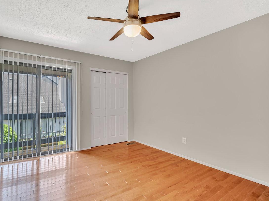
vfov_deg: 71.6
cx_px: 115
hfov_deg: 87.2
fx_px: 140
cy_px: 102
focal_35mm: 18
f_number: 5.6
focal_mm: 16
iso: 320
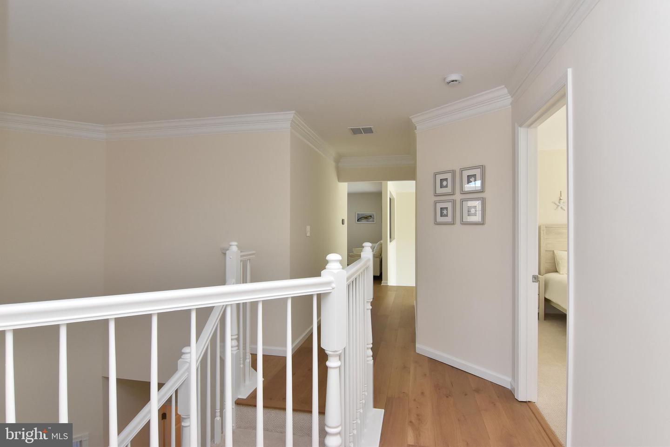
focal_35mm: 18
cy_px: 224
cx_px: 335
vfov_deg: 67.5
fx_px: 335
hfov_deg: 90.0
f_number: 11
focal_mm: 12
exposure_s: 1/80
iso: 800
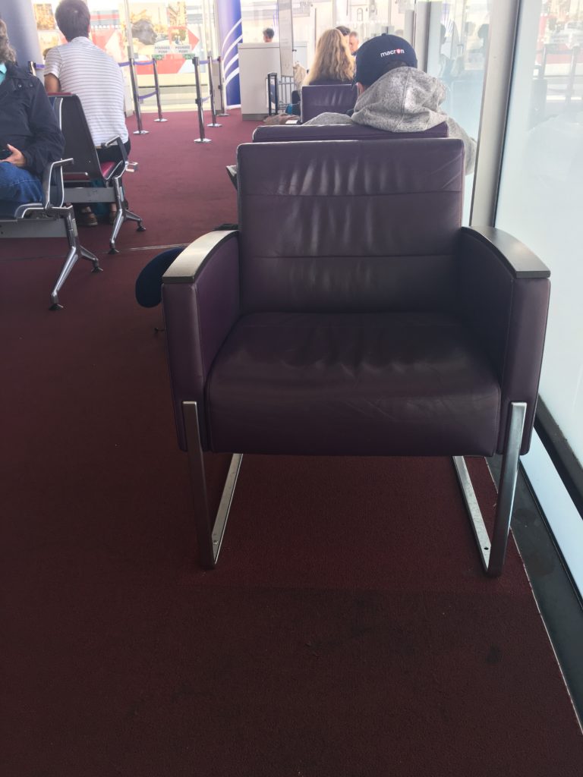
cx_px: 292
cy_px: 388
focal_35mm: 29
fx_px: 651
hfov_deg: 48.2
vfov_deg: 61.7
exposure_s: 1/100
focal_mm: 4.15
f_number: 2.2
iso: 32
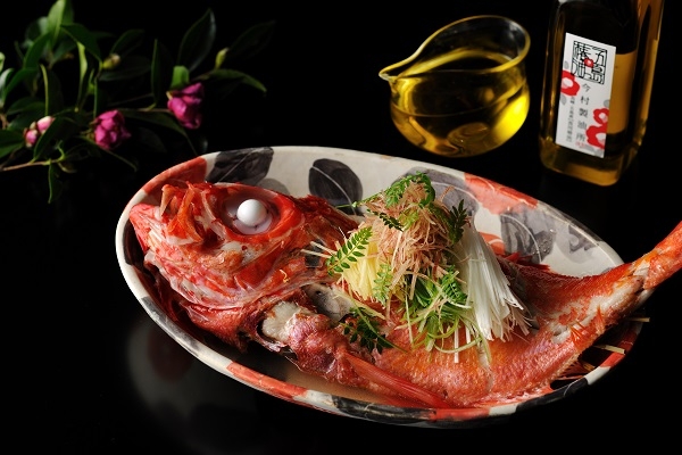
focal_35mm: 85
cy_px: 228
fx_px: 1610
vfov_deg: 16.1
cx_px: 341
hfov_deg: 23.9
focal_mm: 85
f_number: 6
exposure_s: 1/160
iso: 200
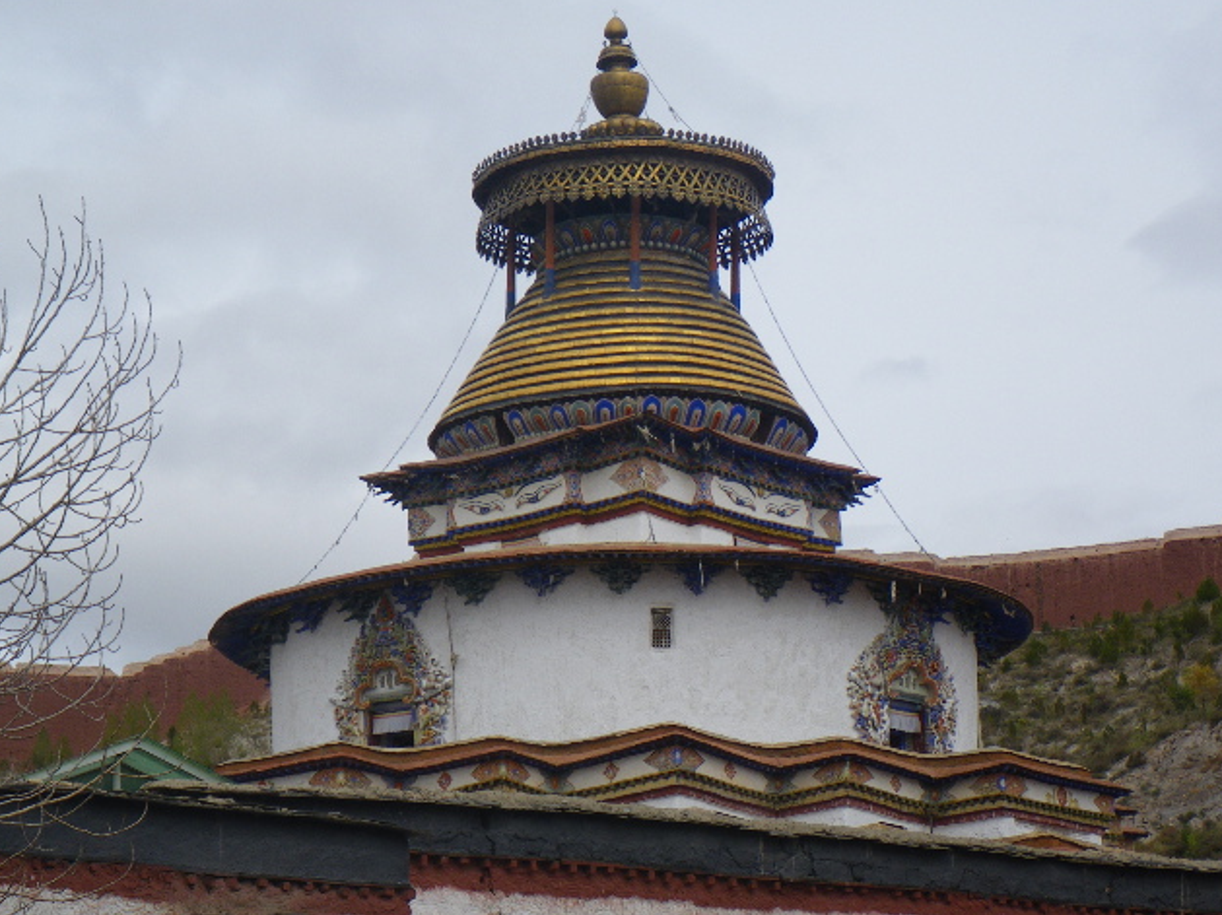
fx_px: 3458
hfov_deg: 20.0
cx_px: 624
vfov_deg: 15.1
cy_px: 464
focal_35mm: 98
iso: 50
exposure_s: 1/320
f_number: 5.8
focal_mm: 13.7
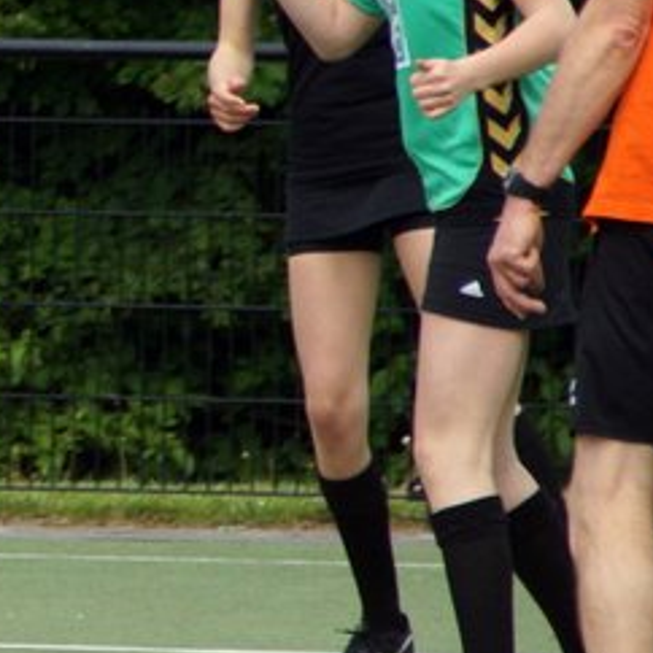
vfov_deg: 1.8
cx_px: -386
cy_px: 61
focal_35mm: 972
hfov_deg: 1.8
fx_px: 20745
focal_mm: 180
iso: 400
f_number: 6.3
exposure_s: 1/1000
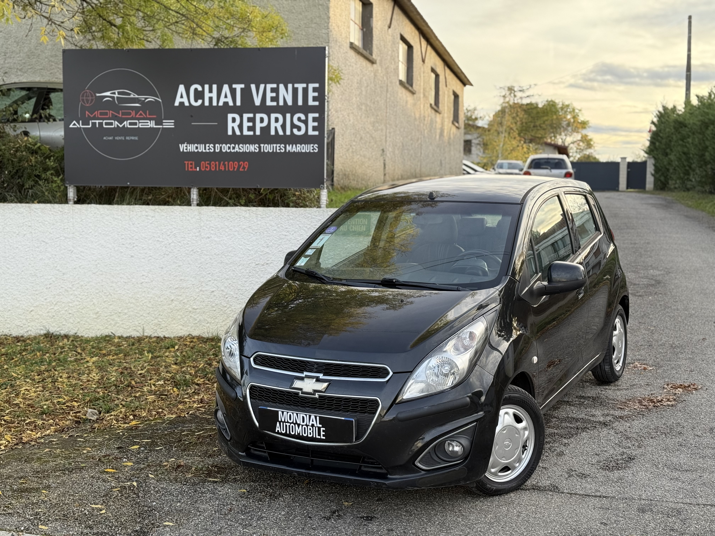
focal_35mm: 48
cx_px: 358
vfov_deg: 30.3
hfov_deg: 39.7
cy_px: 268
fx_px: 991
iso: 100
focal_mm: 6.76
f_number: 1.78
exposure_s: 1/242
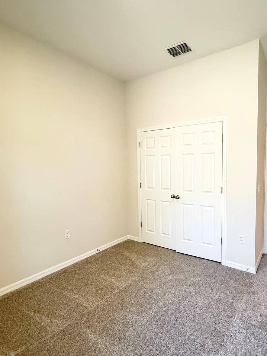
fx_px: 195
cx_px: 174
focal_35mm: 19
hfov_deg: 67.1
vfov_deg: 84.7
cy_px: 178
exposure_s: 1/60
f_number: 2.2
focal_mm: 2.22
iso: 400
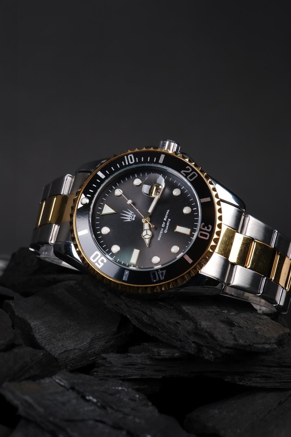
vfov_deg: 20.2
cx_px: 146
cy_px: 218
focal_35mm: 101
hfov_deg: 13.6
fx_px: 1225
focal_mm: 67.5
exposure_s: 1/80
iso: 400
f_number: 8
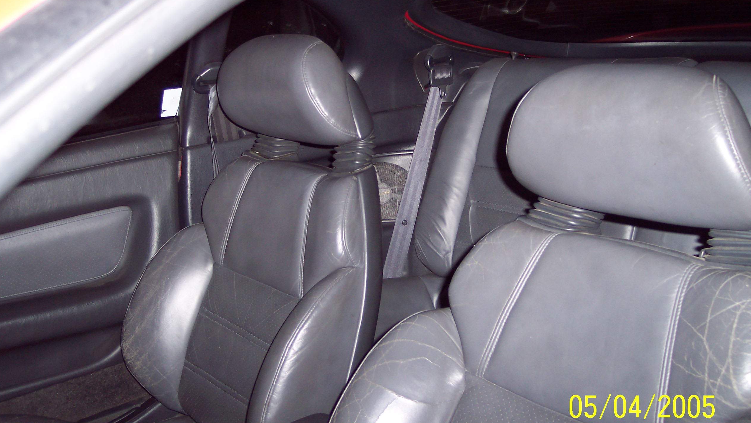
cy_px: 192
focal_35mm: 42
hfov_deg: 48.4
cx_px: 373
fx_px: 836
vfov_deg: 28.3
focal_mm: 8
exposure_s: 1/30
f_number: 2.8
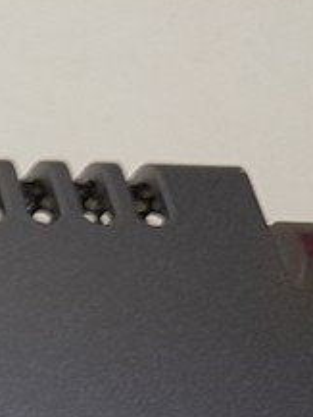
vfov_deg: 14.2
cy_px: 669
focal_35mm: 128
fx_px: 1542
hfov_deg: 9.2
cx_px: -640
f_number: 1.7
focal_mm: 4.2
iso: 40
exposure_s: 1/235
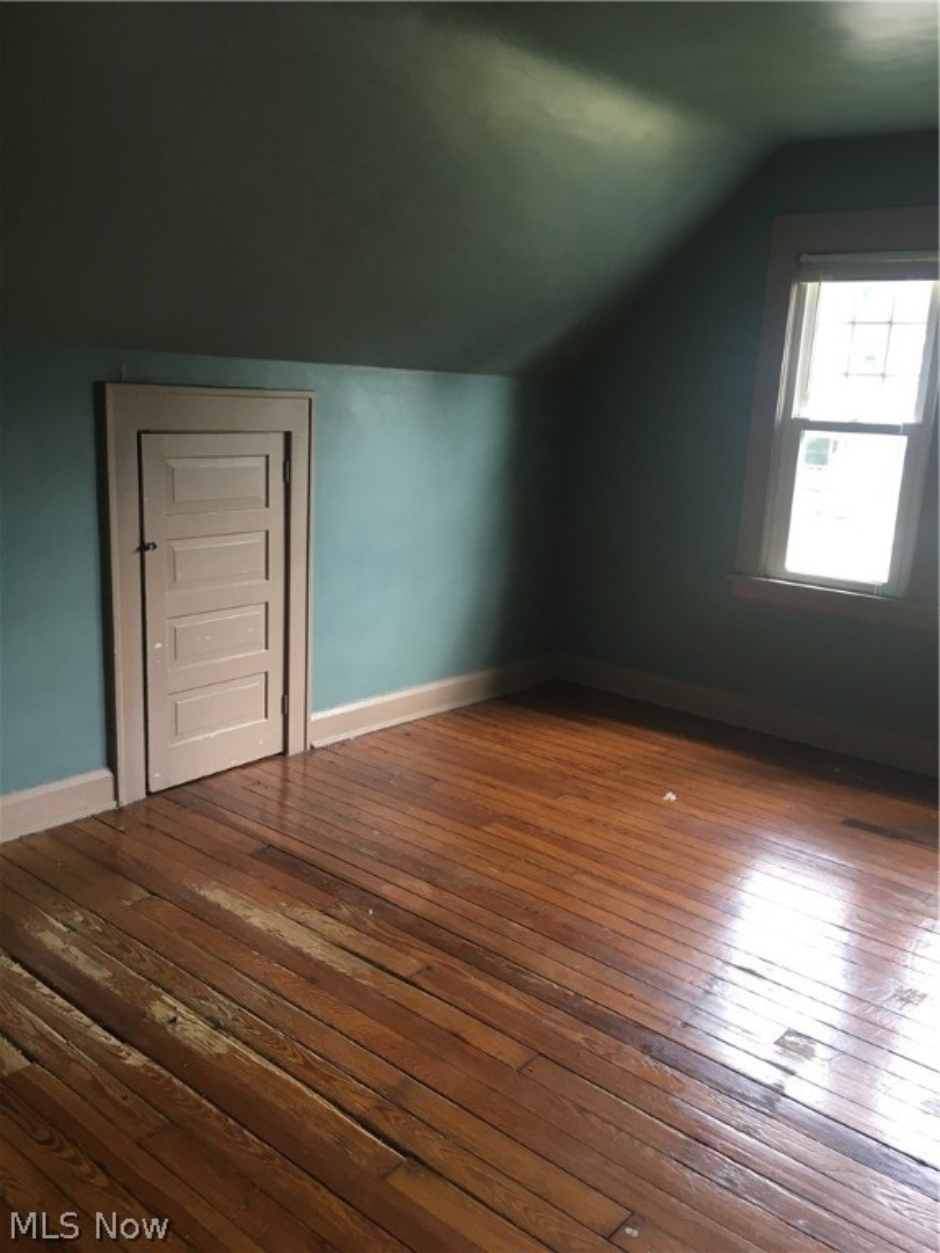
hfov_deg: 48.2
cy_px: 626
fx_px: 1050
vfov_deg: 61.7
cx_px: 470
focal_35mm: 29
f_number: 2.2
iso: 50
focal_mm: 4.15
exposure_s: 1/30
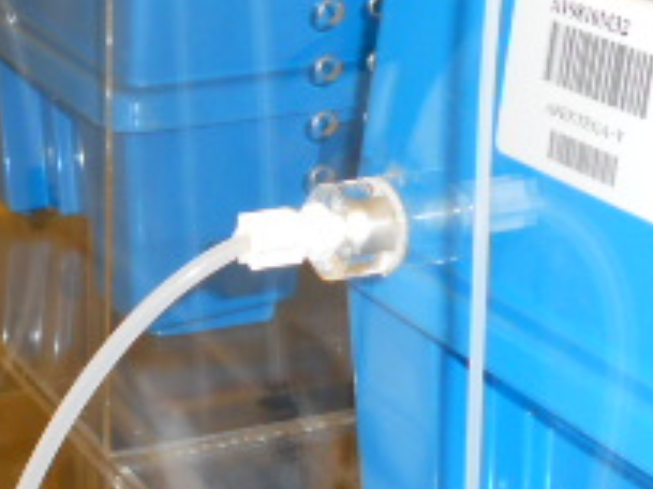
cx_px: -42
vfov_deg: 14.6
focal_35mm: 101
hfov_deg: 18.8
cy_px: 354
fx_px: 1904
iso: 200
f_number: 3.5
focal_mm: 5.8
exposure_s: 1/25
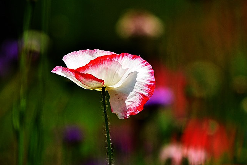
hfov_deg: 5.6
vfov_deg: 3.7
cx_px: 148
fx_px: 2540
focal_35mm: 370
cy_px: 78
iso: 100
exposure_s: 1/640
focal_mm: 200
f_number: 3.5
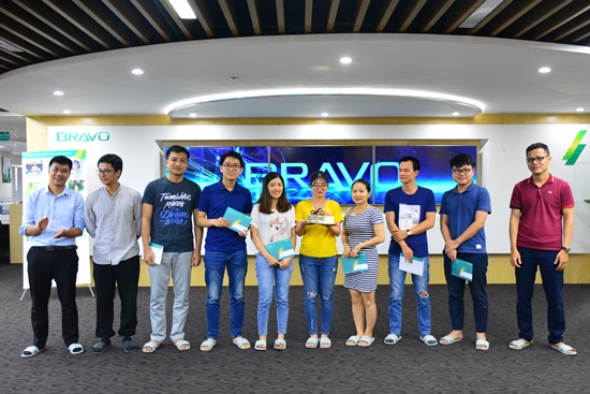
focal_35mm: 34
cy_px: 197
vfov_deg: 38.4
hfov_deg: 55.1
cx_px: 295
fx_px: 566
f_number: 4
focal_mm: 23
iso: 3200
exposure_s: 1/160
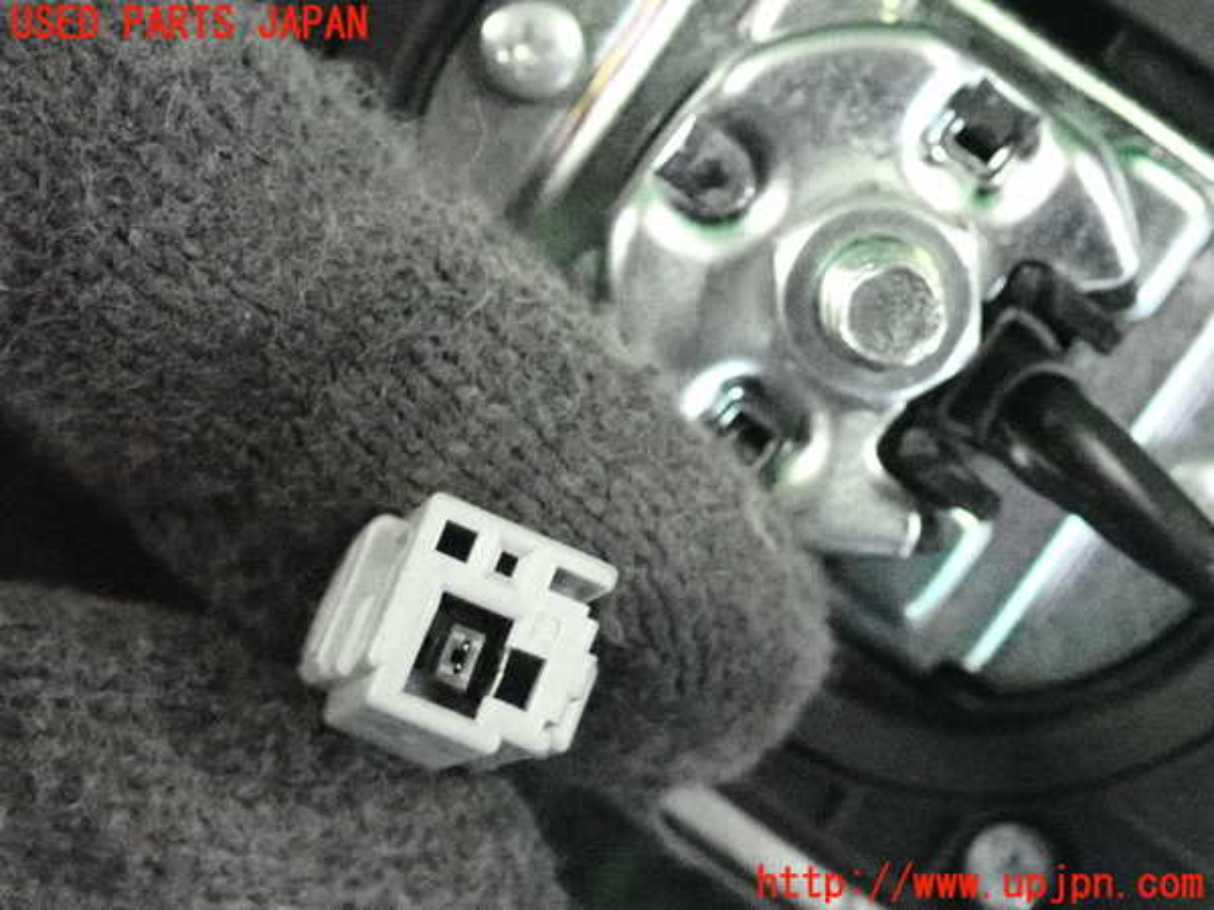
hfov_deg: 22.3
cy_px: 455
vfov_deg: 16.8
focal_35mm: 88
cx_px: 607
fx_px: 3086
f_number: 4.5
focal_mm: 15.66
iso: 12800
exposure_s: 1/125
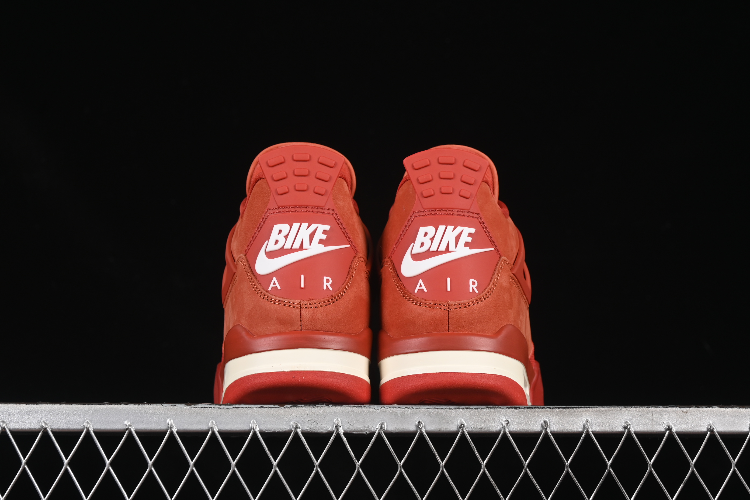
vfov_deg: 18.2
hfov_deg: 27.0
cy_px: 250
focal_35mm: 75
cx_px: 375
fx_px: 1562
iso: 160
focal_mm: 50
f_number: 7.1
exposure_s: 1/60
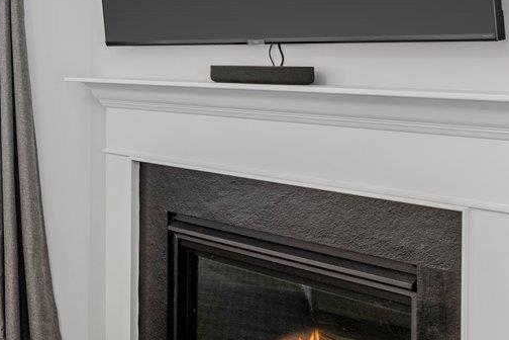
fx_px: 919
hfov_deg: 21.2
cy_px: 60
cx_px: -400
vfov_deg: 20.6
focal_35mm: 65
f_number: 8
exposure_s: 1/2
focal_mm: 16
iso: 200
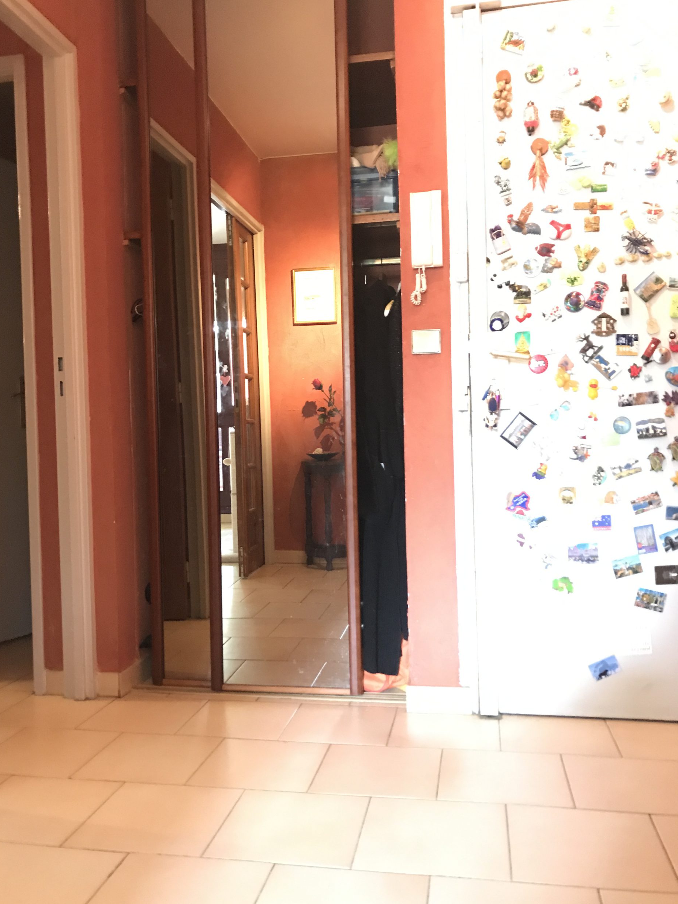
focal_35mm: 29
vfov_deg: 61.7
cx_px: 329
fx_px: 757
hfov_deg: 48.2
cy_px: 462
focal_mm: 3.99
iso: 100
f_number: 1.8
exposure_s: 1/9
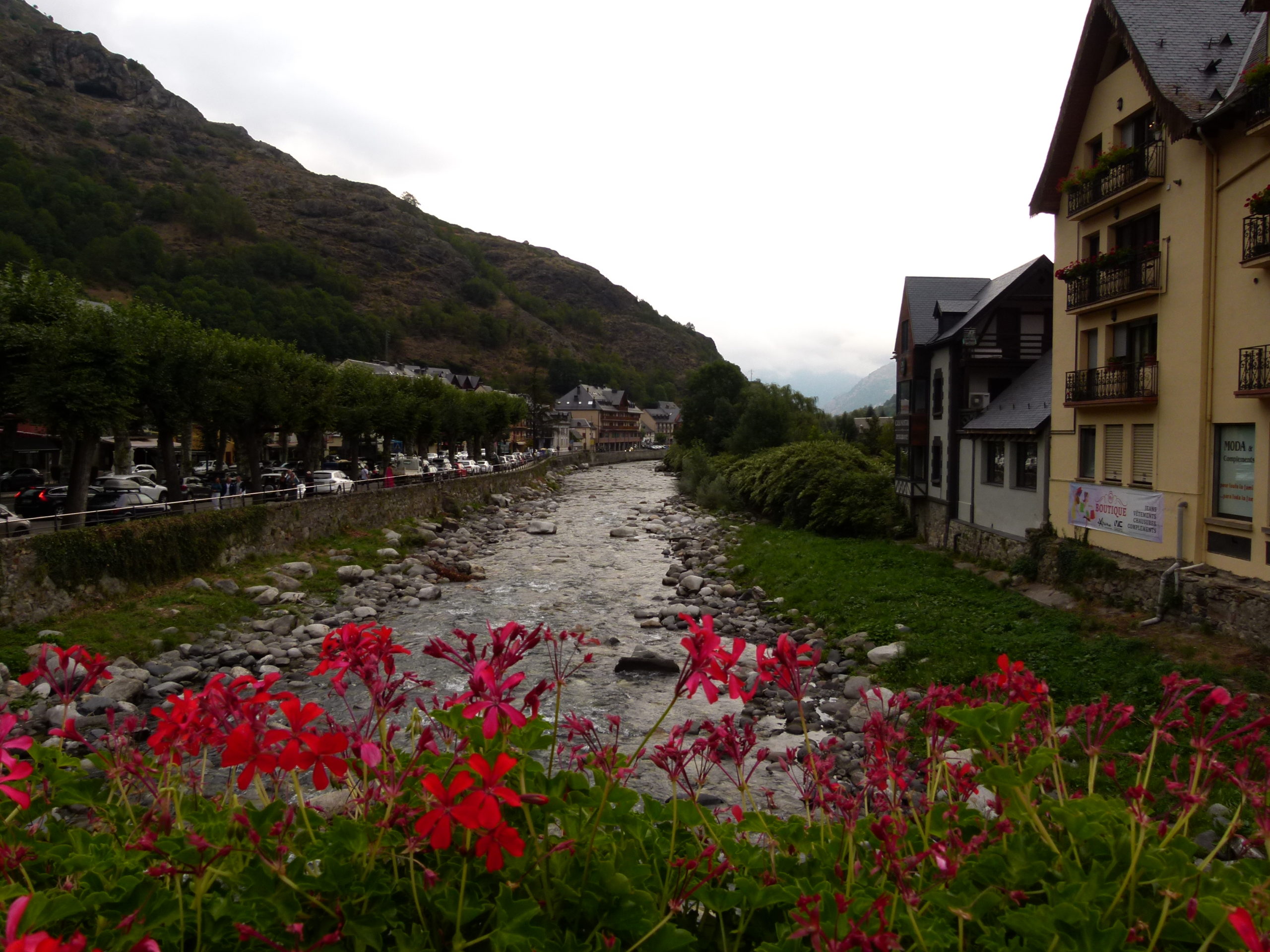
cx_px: 635
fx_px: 917
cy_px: 476
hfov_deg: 69.4
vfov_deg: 54.9
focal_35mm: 25
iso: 100
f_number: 4
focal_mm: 4.5
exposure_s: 1/125
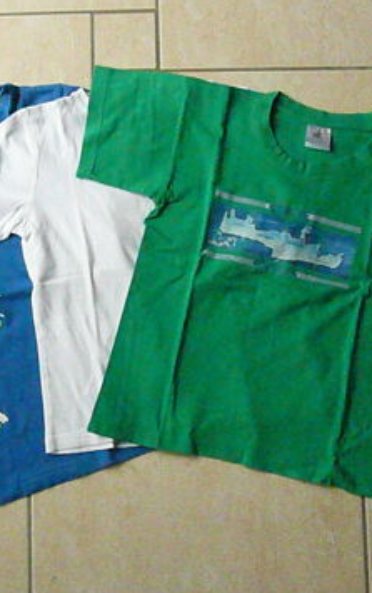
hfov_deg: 25.8
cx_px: 157
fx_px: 810
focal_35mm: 50
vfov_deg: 40.3
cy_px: 295
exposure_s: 1/640
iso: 3200
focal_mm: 5.7
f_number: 9
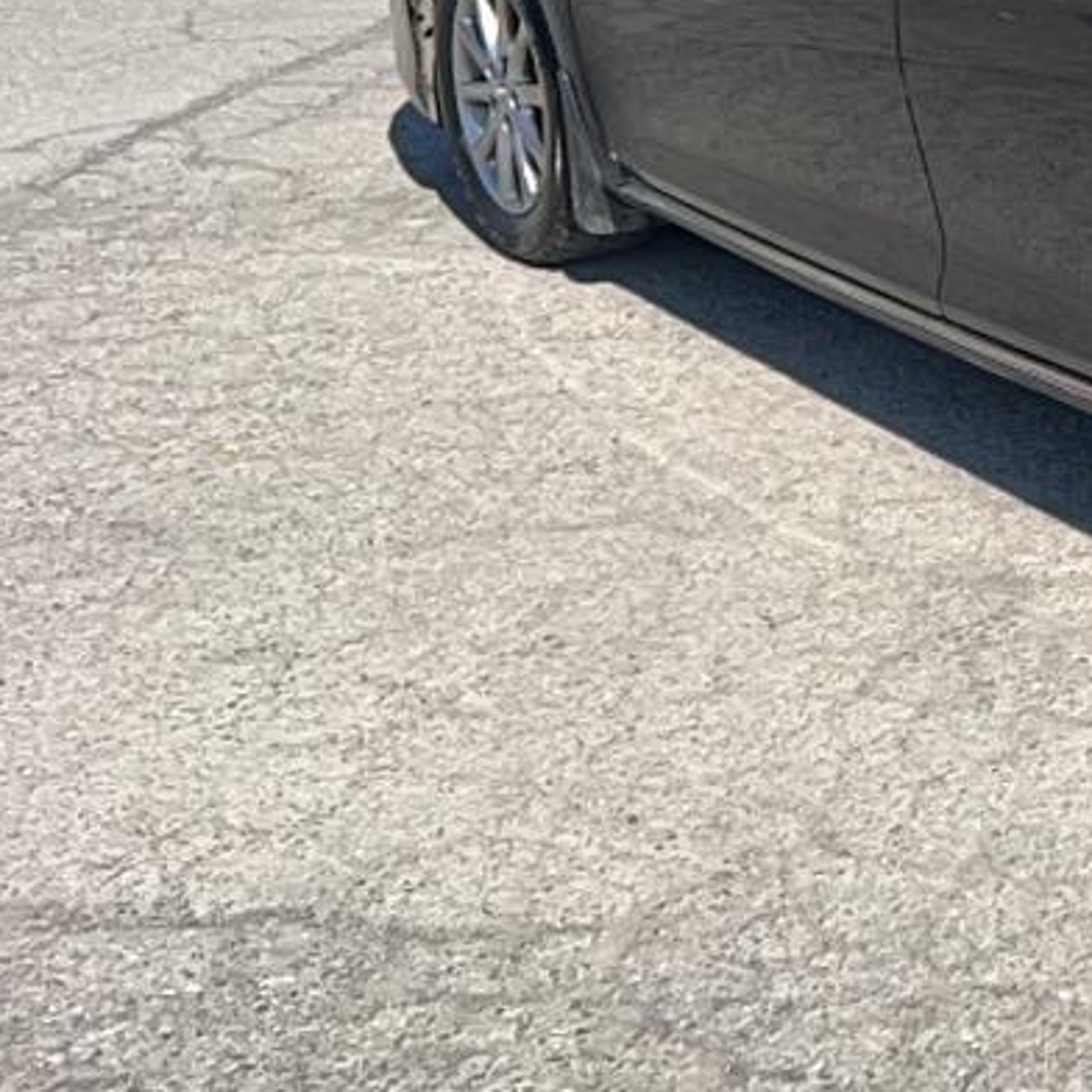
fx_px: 2677
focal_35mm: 75
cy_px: 117
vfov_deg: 22.5
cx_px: 1660
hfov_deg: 19.8
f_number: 1.5
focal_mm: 5.7
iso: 32
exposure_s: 1/6369
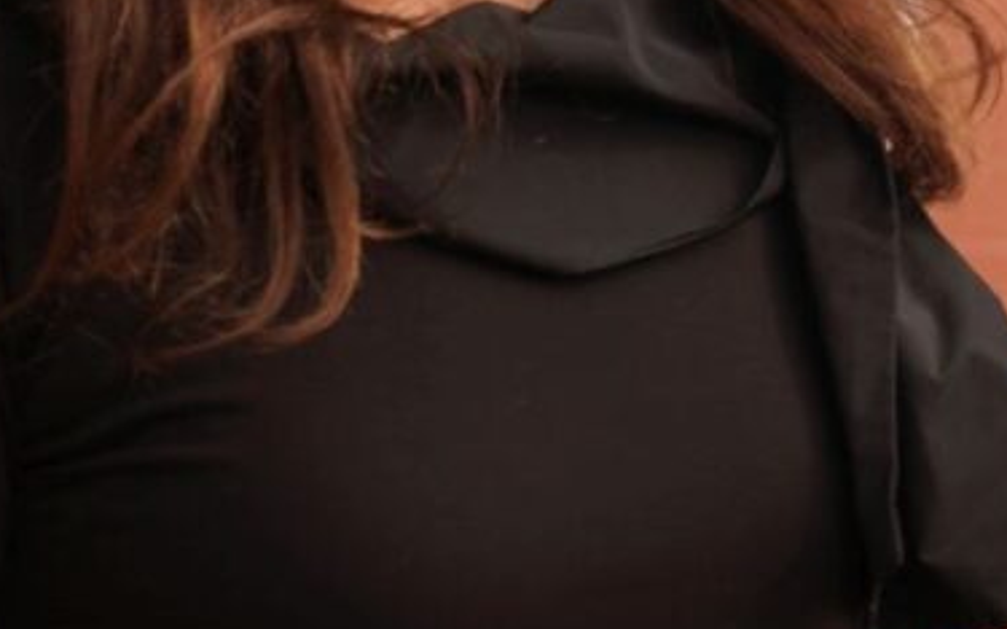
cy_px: -363
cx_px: 1267
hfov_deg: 8.1
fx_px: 7050
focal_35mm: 257
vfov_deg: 5.1
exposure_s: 1/400
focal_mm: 50
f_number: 5.6
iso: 100
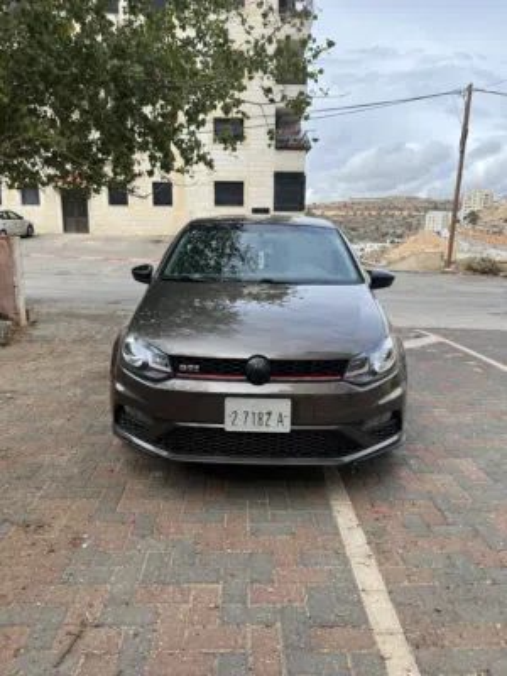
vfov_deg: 67.3
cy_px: 338
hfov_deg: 53.1
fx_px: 508
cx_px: 254
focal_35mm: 26
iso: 50
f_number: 1.5
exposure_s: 1/1669
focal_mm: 5.7
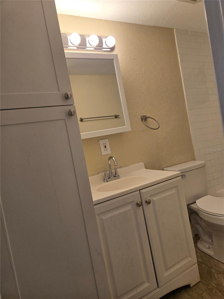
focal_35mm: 23
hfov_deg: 58.9
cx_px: 112
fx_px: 198
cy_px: 150
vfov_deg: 73.9
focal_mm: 5.4
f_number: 1.8
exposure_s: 1/120
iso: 50
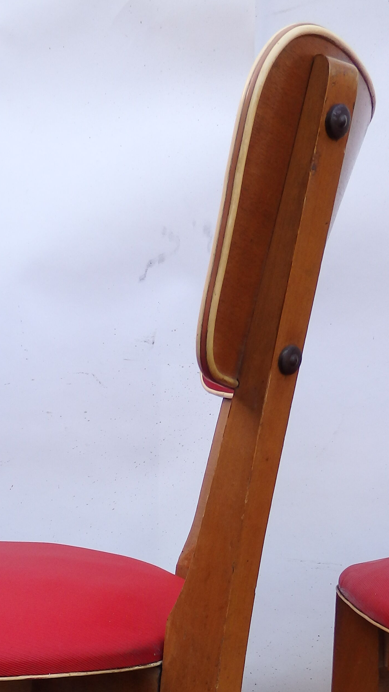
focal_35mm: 50
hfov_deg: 23.3
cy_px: 615
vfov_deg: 38.6
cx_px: 41
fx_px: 917
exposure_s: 1/160
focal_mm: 4.5
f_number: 3
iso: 125
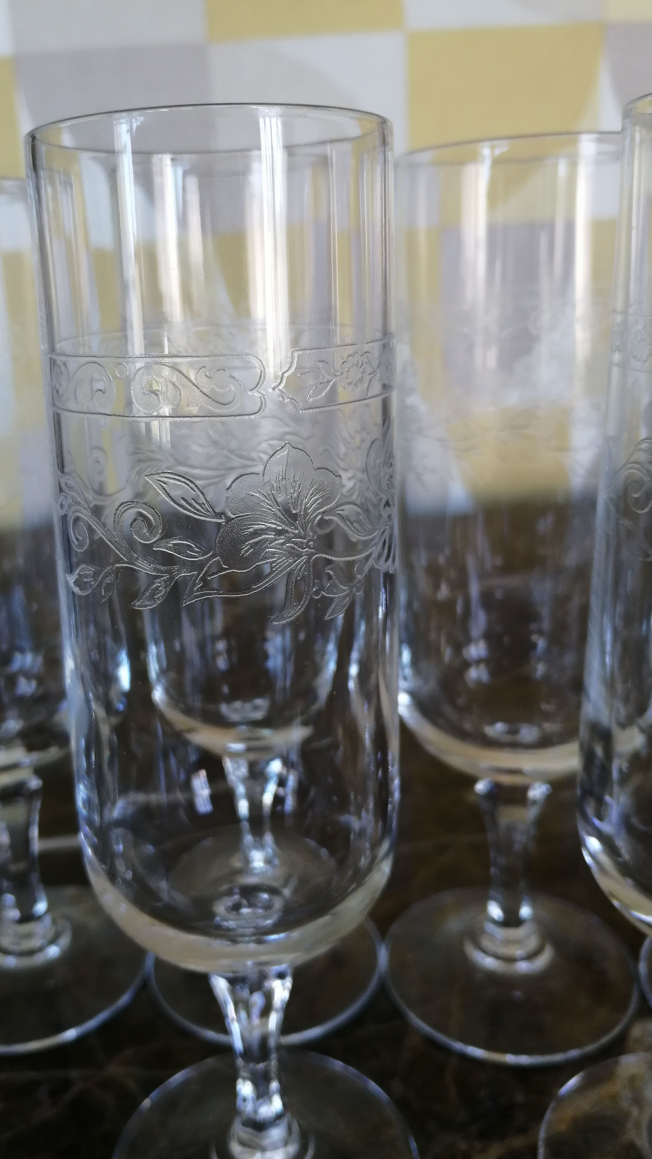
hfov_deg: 38.8
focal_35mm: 30
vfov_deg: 64.3
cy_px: 584
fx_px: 922
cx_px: 263
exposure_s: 1/60
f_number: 1.8
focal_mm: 3.95
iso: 100
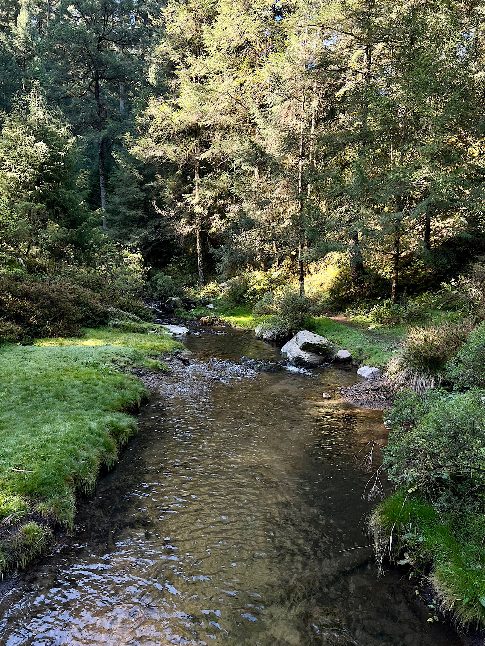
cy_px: 323
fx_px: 486
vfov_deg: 67.3
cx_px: 242
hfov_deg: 53.1
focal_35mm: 26
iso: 64
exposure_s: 1/129
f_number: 1.5
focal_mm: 5.7
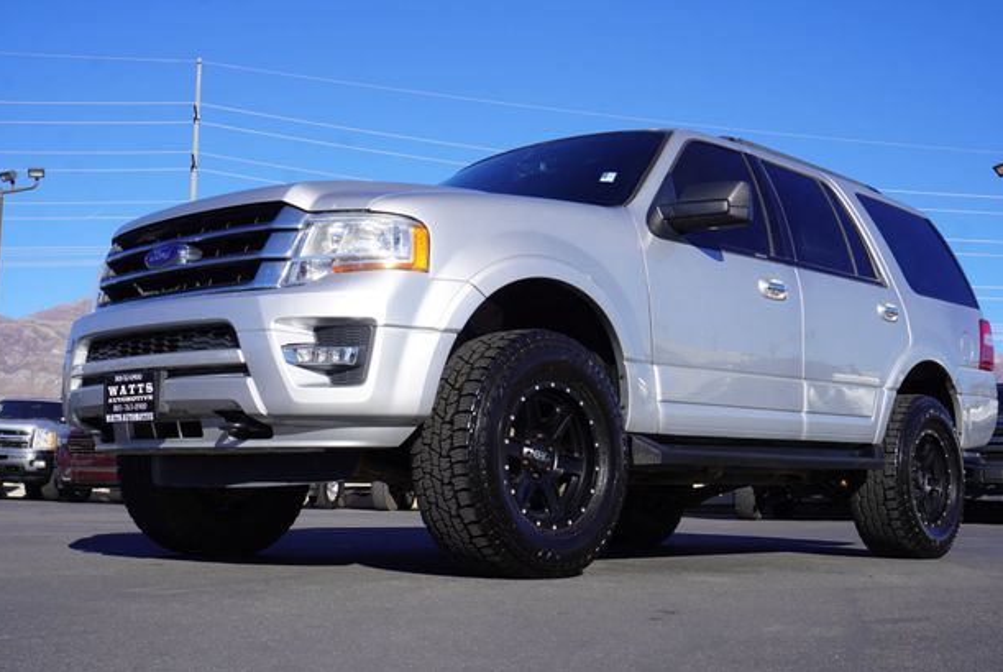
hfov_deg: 44.4
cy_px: 322
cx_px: 517
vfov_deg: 30.6
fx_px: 1227
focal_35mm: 44
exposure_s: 1/125
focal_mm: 28
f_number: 11
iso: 100
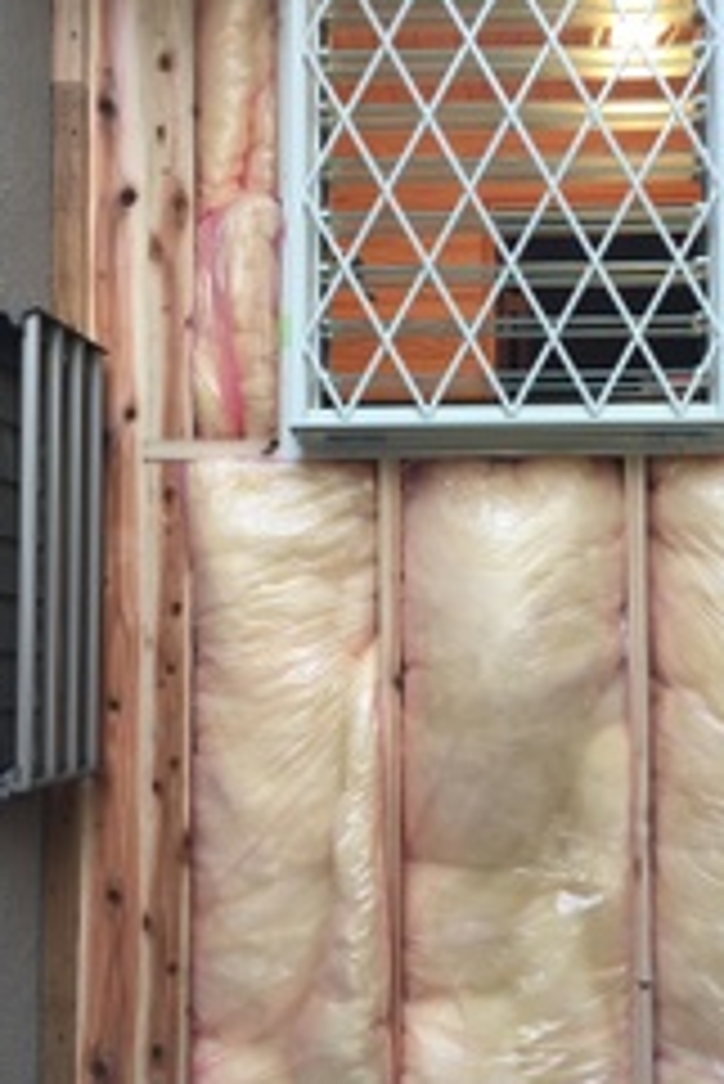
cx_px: 540
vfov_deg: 39.6
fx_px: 1506
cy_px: 571
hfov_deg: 26.7
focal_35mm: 50
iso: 25
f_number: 2.2
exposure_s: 1/60
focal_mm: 4.15
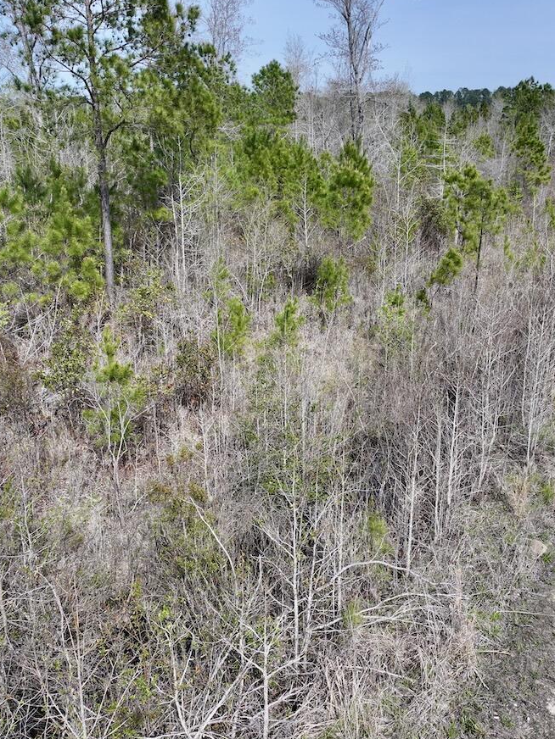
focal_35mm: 33
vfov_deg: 55.4
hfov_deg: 42.9
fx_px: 705
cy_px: 372
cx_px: 306
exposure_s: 1/200
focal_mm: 12.29
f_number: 2.8
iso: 110
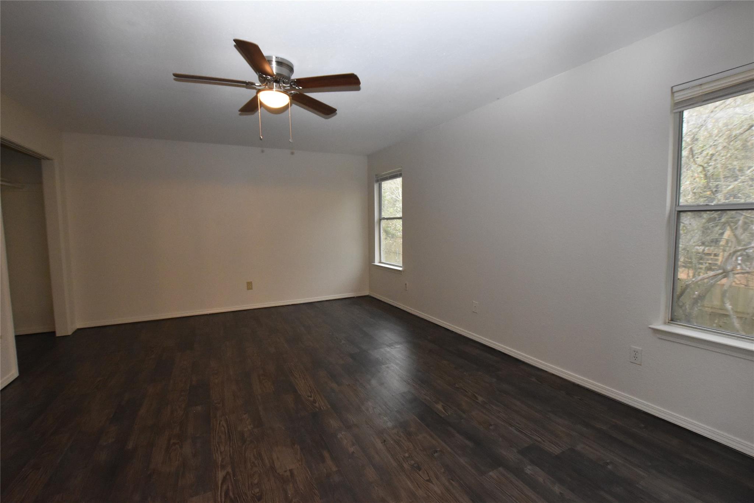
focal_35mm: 15
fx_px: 314
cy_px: 252
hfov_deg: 100.4
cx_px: 377
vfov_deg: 77.3
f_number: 5.6
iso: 3200
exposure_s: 1/200
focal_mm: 10
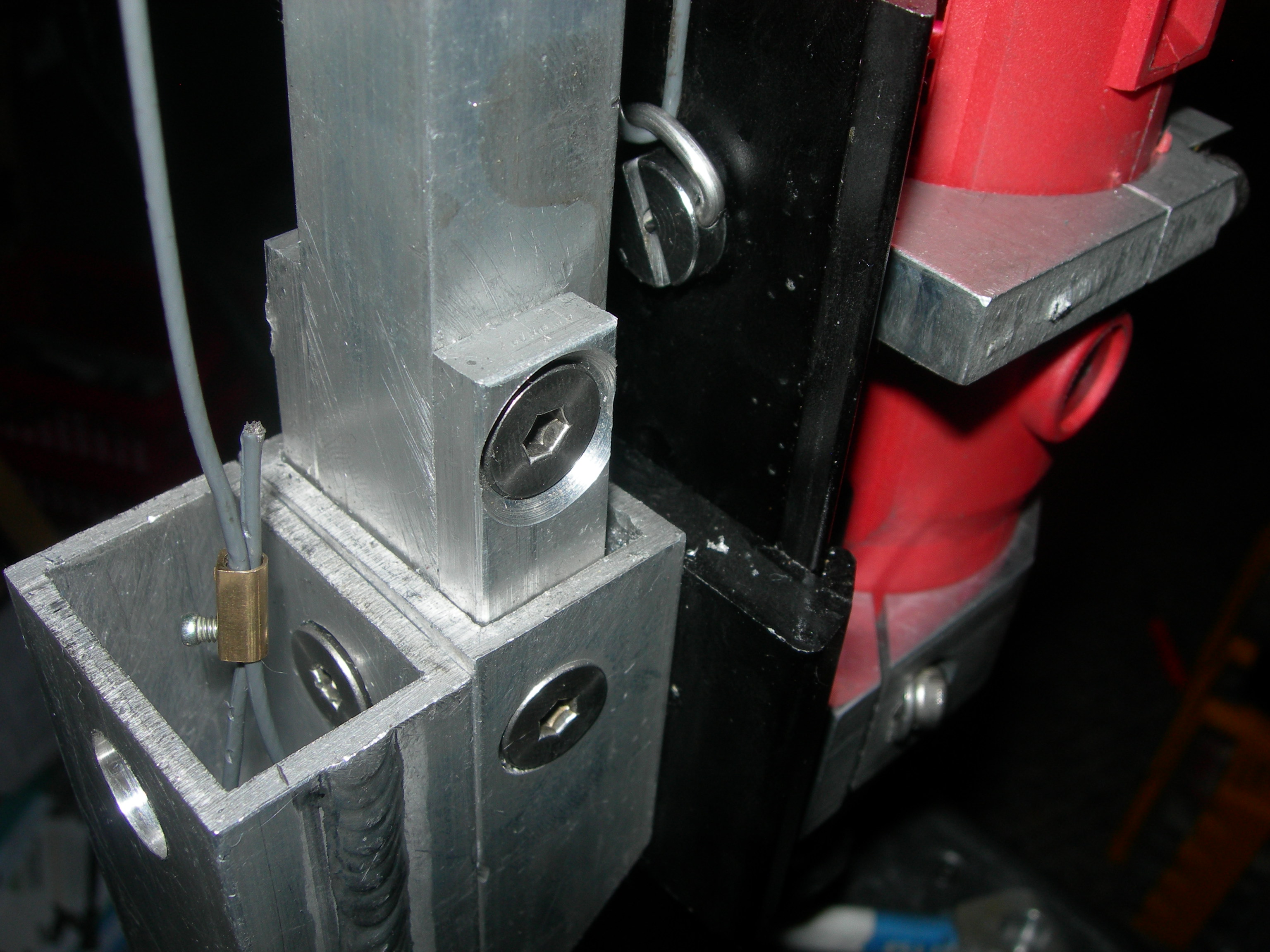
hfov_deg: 49.0
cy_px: 476
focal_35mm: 38
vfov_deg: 37.7
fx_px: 1394
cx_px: 635
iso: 50
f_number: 4.8
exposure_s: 1/60.1
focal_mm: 7.8
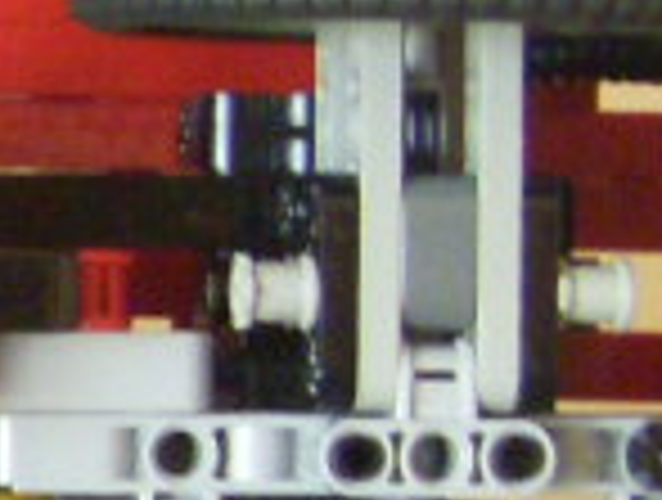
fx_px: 5061
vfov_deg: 5.6
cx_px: -1027
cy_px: 608
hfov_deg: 7.0
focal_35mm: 264
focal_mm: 6.3
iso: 400
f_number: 3.3
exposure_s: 1/4
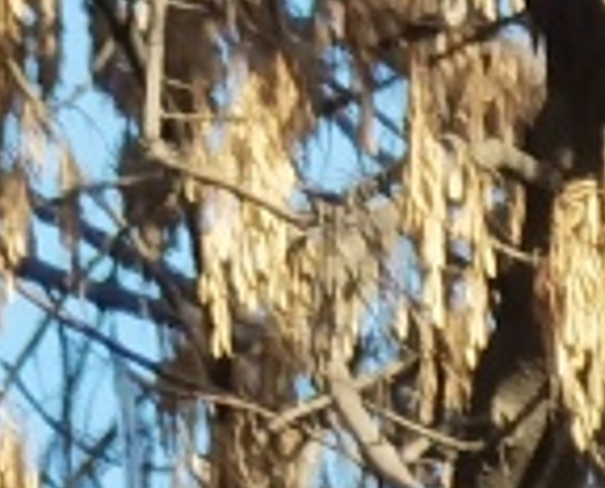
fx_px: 37273
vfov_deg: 0.7
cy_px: 316
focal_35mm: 2076
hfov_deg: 0.9
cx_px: -1281
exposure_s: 1/134
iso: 50
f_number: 4.4
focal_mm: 28.21
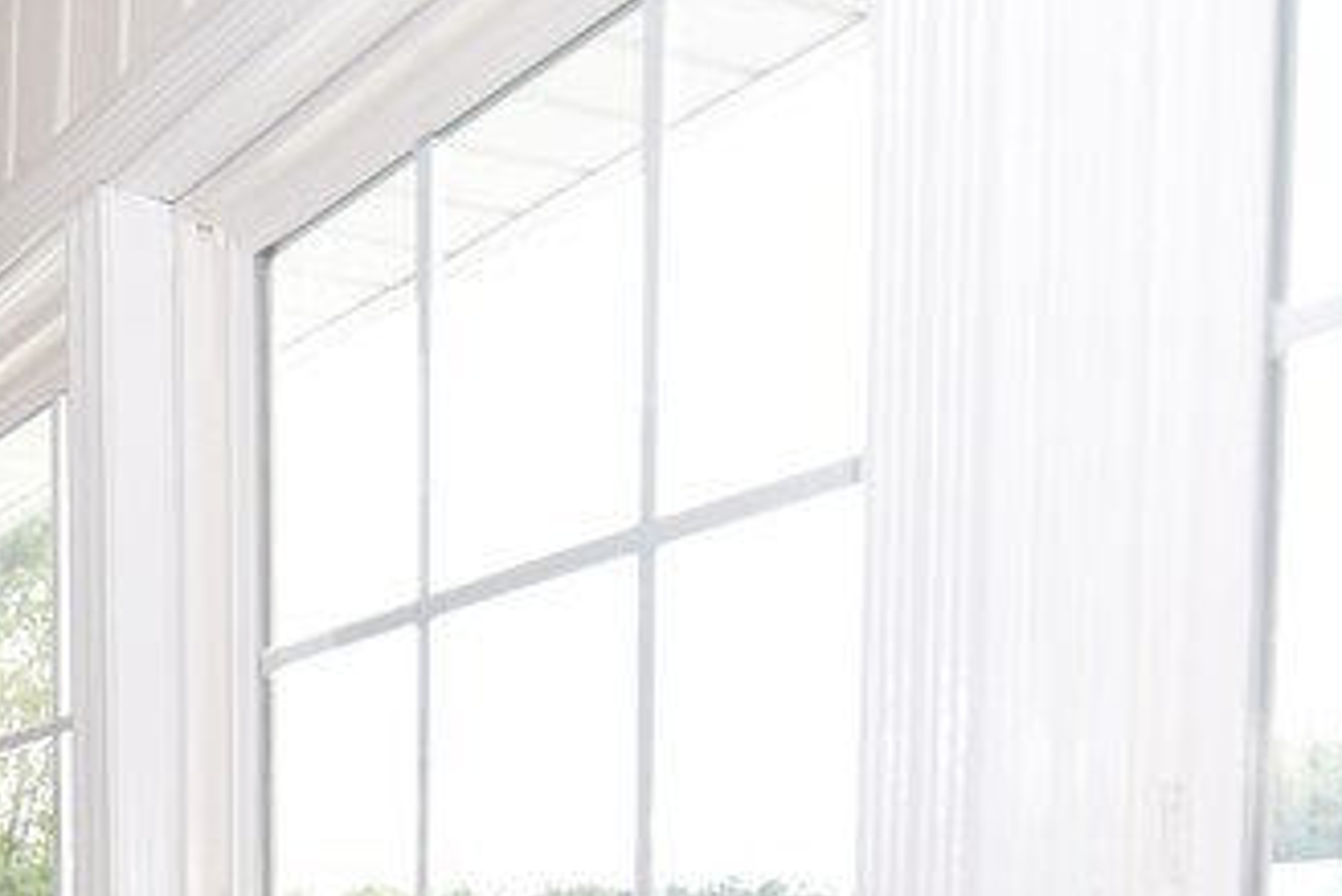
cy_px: 1207
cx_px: 215
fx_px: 1976
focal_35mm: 53
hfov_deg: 35.9
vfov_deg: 22.5
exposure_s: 1/200
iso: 250
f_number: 2.8
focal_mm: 16
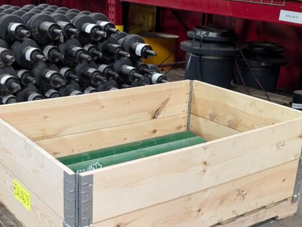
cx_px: 137
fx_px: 472
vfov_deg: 26.7
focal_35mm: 54
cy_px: 178
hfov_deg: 35.5
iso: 1951
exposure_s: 1/120
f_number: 1.68
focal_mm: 6.9
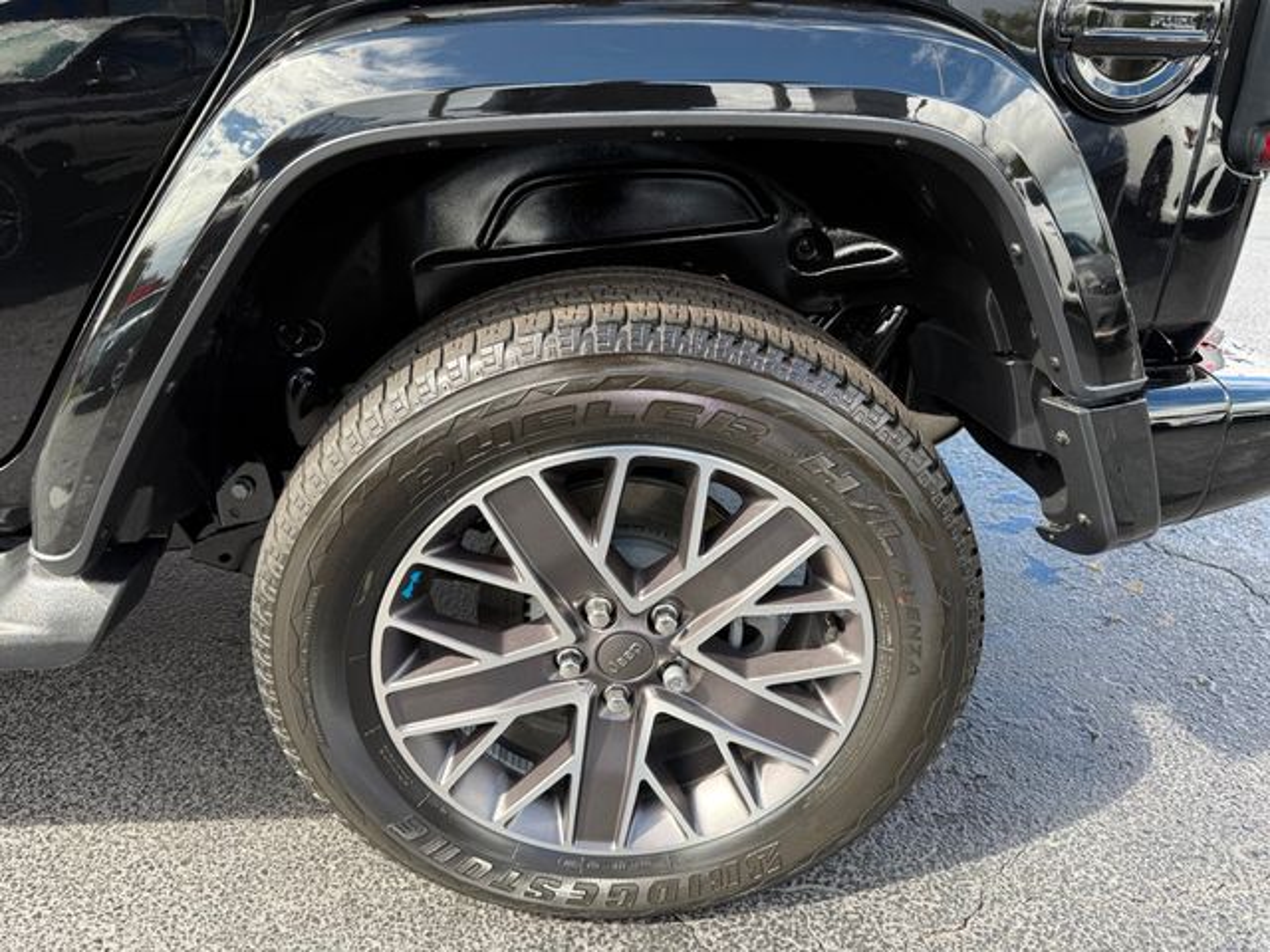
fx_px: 881
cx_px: 635
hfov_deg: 71.6
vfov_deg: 56.8
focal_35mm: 24
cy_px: 476
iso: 80
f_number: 1.78
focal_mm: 6.76
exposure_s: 1/467
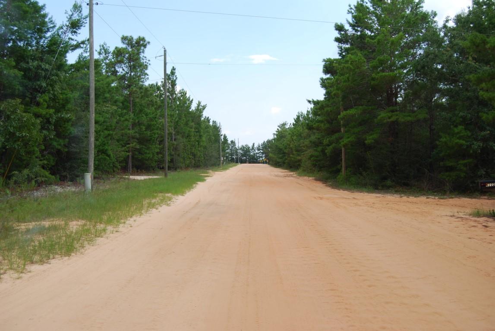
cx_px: 248
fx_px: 537
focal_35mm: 39
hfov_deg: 49.5
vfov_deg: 34.3
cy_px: 166
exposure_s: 1/200
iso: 100
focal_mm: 26
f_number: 6.3
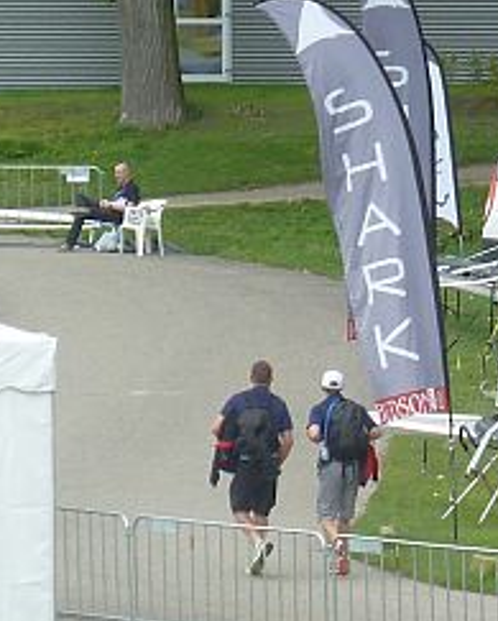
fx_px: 8385
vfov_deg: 4.2
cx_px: 572
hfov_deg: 3.4
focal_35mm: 456
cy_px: 519
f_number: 4.4
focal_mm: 18.2
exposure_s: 1/200
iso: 80
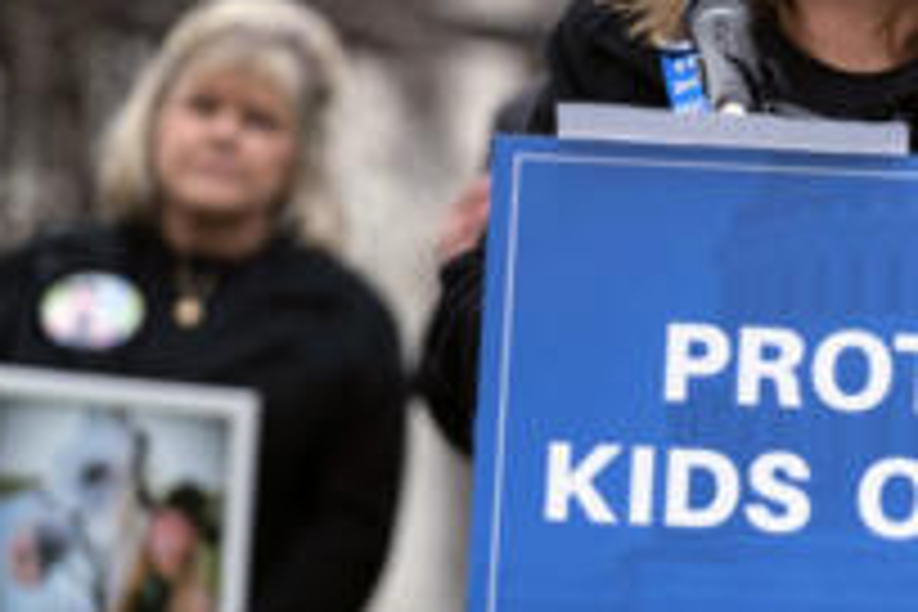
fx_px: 7802
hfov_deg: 6.7
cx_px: 702
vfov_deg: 4.5
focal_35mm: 306
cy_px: 119
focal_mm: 156
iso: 320
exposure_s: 1/250
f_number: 3.5
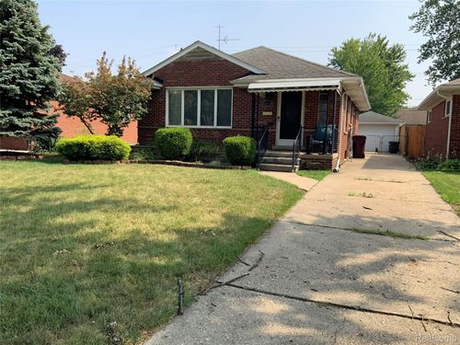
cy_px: 172
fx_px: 385
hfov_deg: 61.7
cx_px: 230
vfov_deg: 48.2
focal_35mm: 29
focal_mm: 3
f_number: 1.8
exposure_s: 1/1195
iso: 16
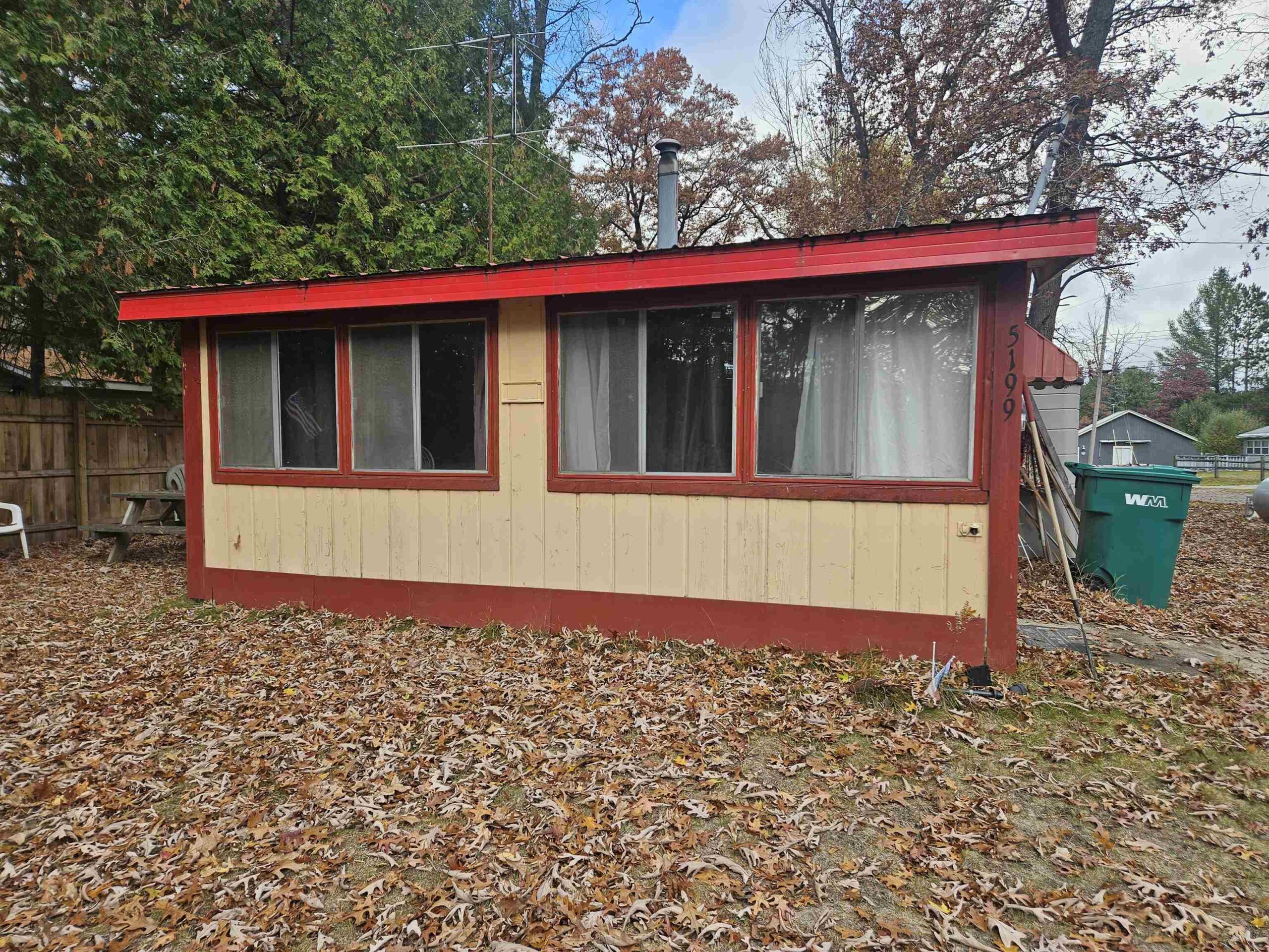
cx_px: 634
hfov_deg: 73.9
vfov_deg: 58.9
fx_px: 843
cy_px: 476
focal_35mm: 23
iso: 25
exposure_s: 1/273
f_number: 1.8
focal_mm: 5.4
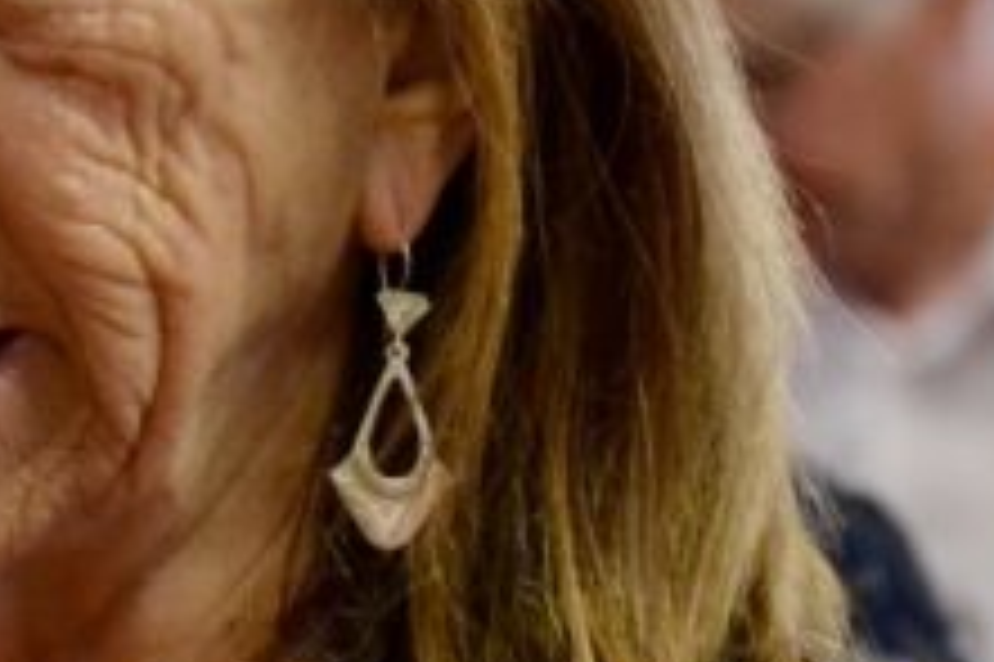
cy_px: 122
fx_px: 13756
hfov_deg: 4.1
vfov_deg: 2.8
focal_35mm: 499
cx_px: 112
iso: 2500
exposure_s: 1/60
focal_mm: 105
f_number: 5.6
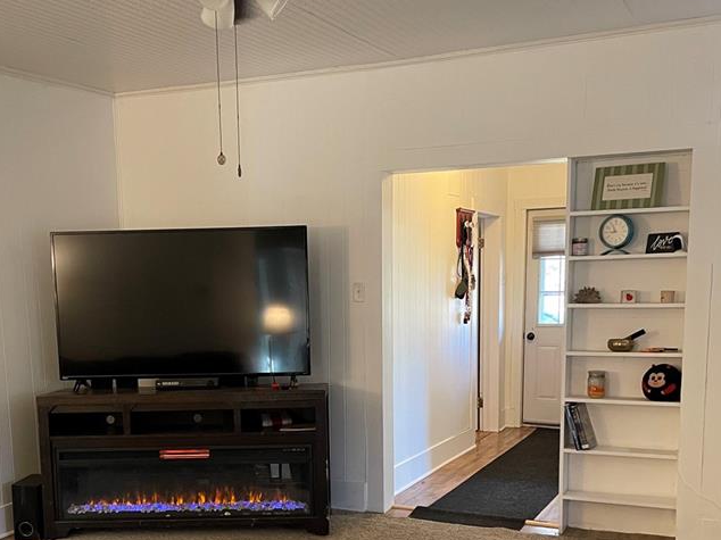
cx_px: 323
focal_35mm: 42
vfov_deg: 33.7
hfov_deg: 44.7
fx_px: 874
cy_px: 400
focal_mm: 4.2
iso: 400
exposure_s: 1/60
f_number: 1.6
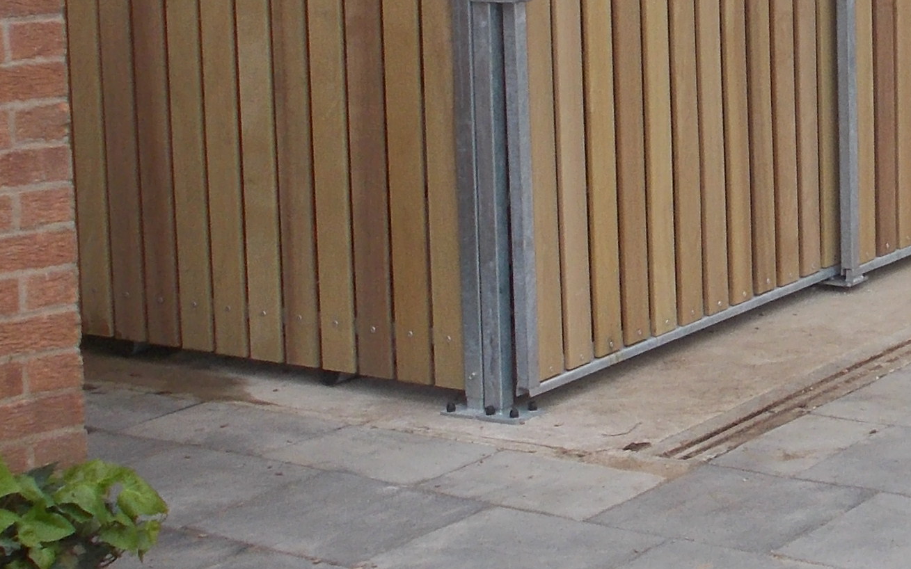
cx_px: 846
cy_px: 27
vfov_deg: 13.3
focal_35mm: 97
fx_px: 2408
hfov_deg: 20.9
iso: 80
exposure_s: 1/320
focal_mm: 4.6
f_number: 3.2
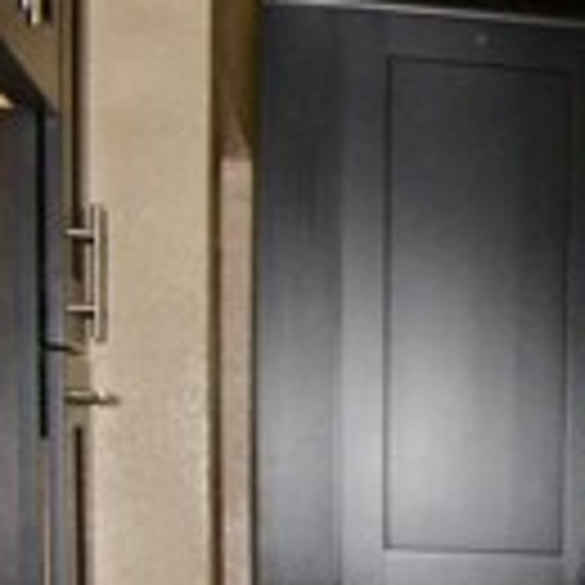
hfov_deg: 12.7
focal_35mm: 113
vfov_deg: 14.7
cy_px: 767
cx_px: 1296
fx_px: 2161
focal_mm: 18
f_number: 22
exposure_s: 1/60
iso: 1600
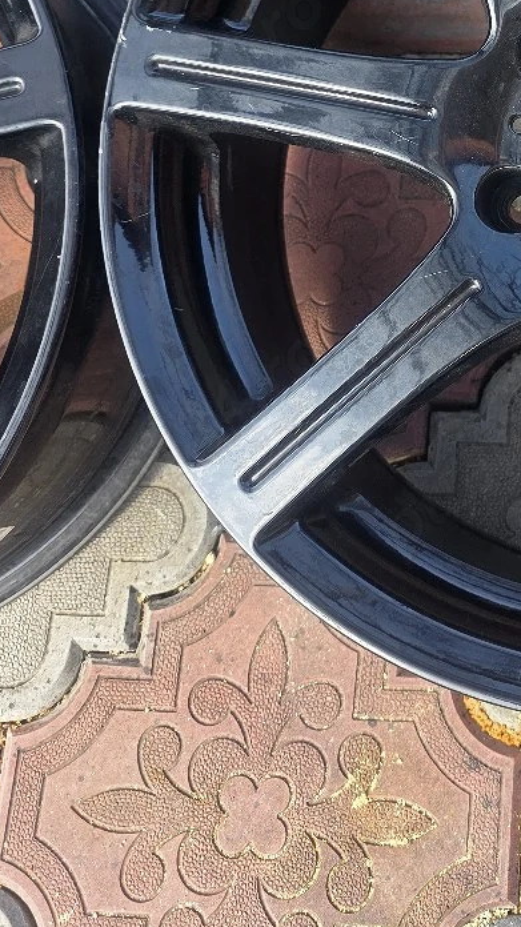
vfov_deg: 40.6
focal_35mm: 48
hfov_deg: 23.0
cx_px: 613
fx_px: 1180
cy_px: 149
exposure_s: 1/182
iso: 32
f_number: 1.7
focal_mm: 6.3
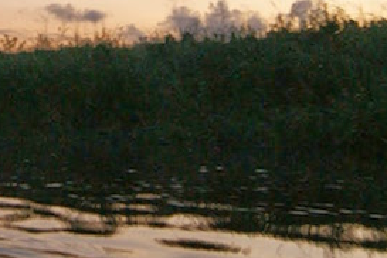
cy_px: -50
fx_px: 1064
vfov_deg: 13.5
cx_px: 43
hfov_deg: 20.2
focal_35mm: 99
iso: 400
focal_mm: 18
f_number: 3.5
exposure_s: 1/15
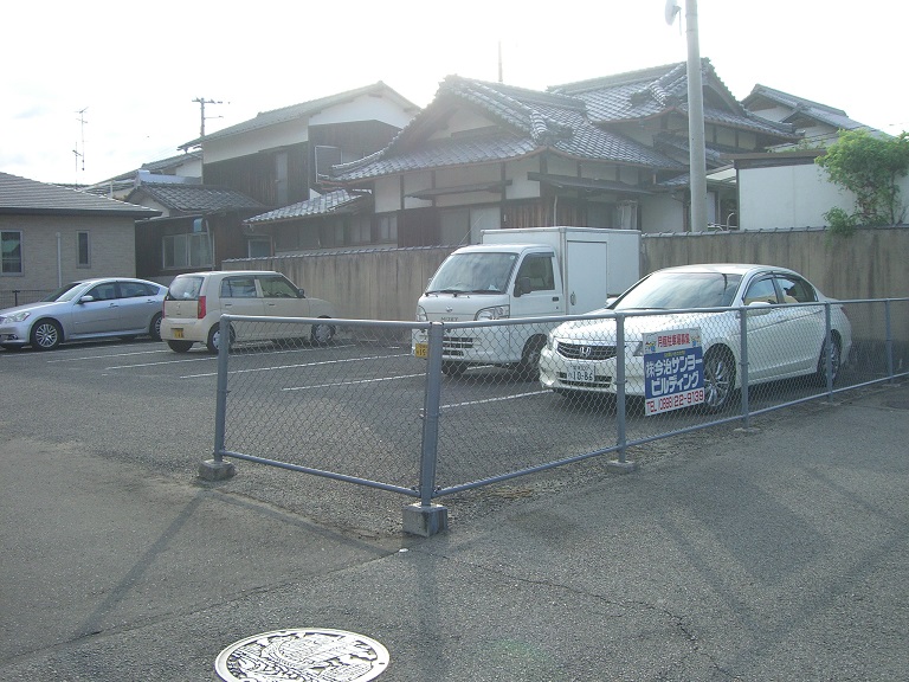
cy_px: 341
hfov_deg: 49.0
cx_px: 454
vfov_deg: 37.7
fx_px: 998
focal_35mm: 38
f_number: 4.3
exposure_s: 1/250
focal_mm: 6.2
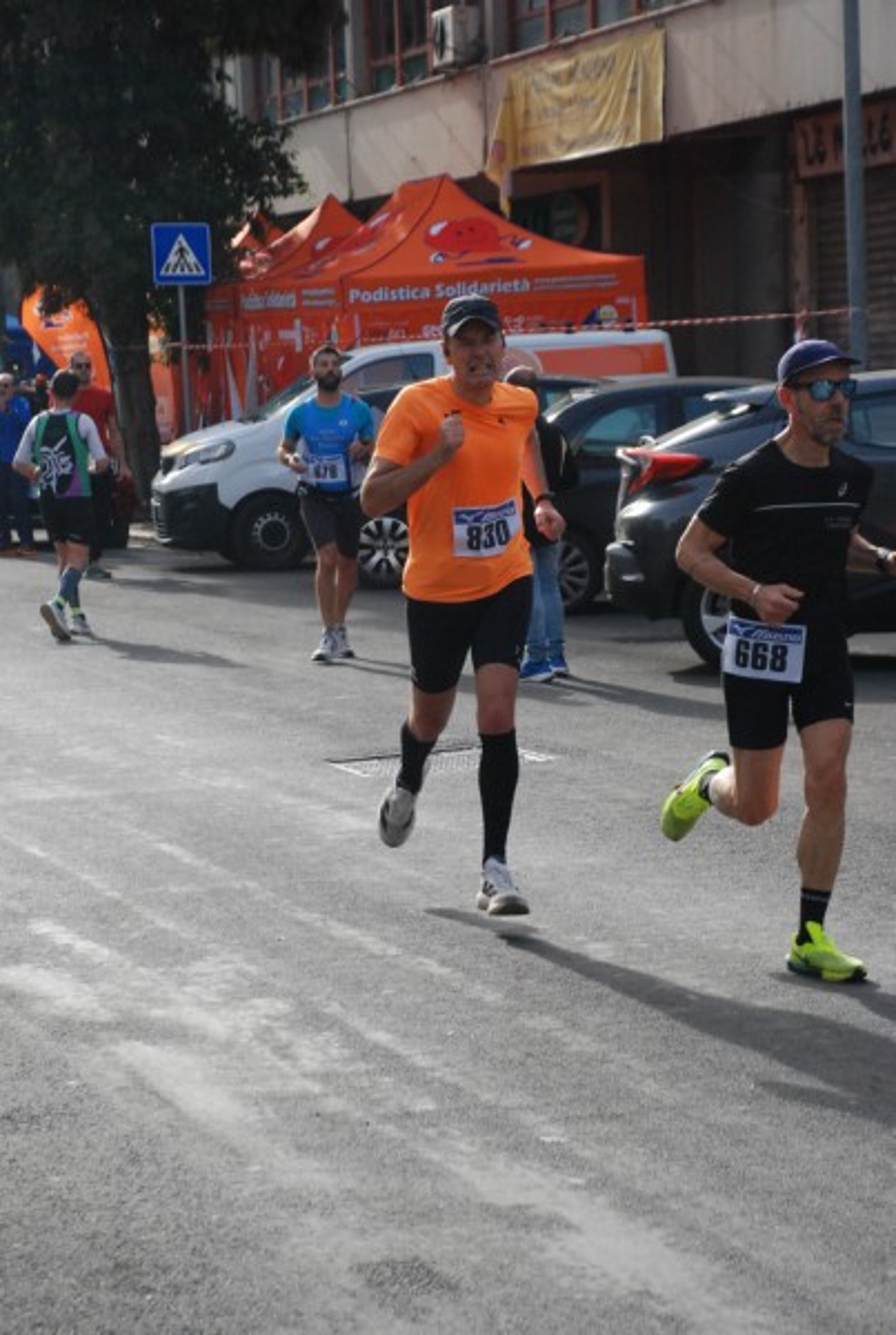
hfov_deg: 13.9
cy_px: 668
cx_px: 448
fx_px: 3677
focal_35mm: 99
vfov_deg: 20.6
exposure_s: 1/1250
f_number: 5.3
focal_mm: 66
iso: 1000
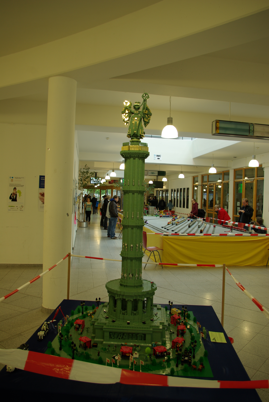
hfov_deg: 48.0
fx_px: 302
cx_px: 134
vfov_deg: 67.3
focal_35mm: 27
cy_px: 201
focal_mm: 18
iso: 100
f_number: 5.6
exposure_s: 1/5
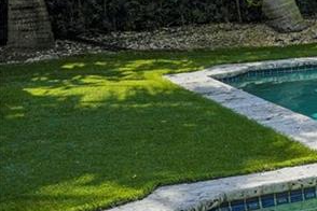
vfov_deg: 12.3
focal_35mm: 109
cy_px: -25
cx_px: 860
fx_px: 960
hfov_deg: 12.4
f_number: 9
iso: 250
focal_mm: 20
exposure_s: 1/640
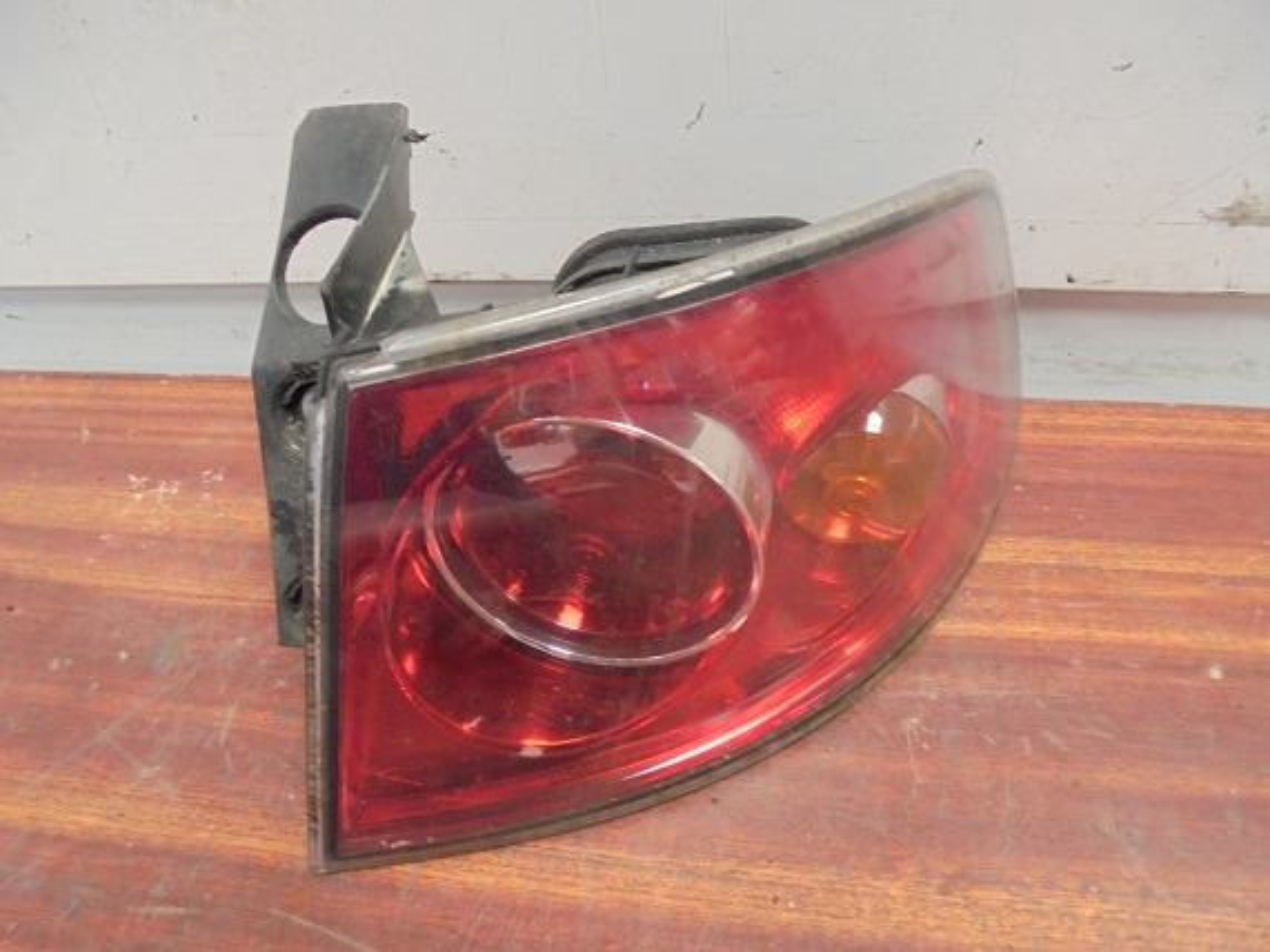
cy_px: 476
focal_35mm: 26
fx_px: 954
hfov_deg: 67.3
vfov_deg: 53.0
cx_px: 635
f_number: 3.5
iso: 400
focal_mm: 4.6
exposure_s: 1/20
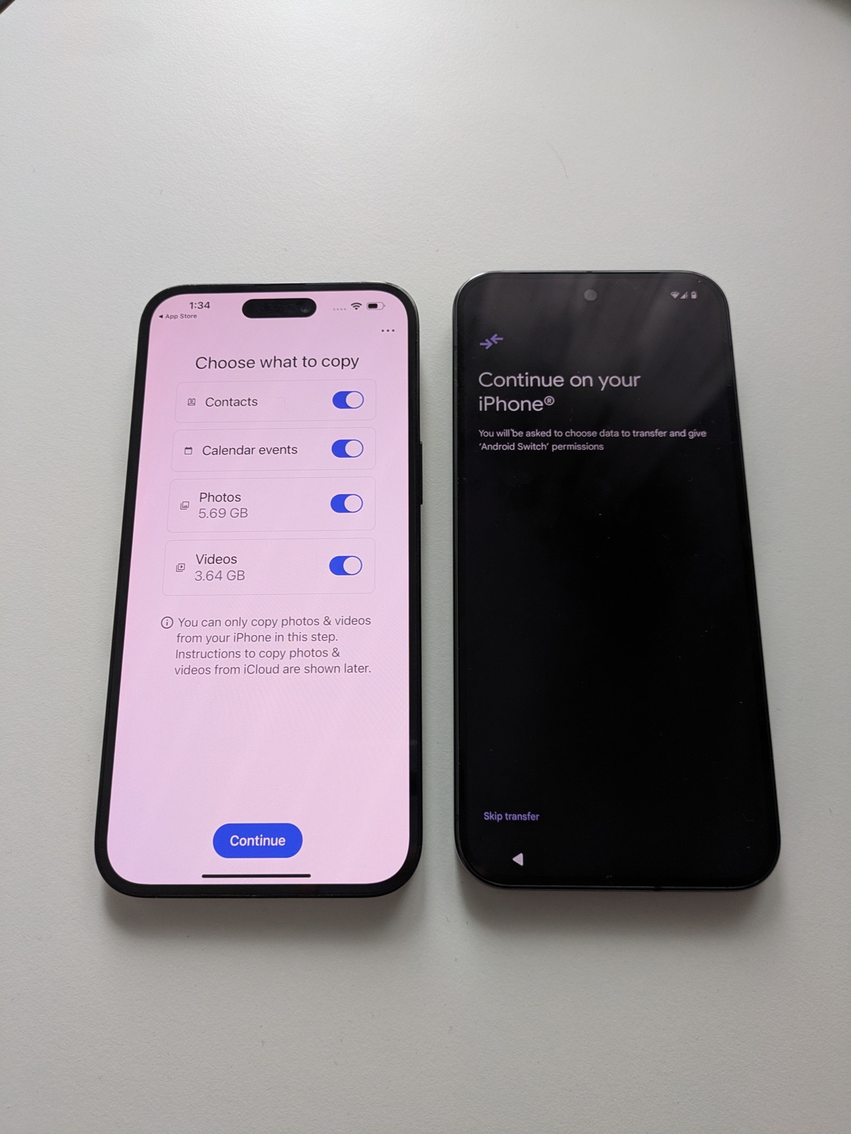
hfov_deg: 54.9
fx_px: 819
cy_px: 567
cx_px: 426
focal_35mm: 25
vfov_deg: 69.4
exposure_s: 1/100
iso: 166
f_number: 1.89
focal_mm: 5.43
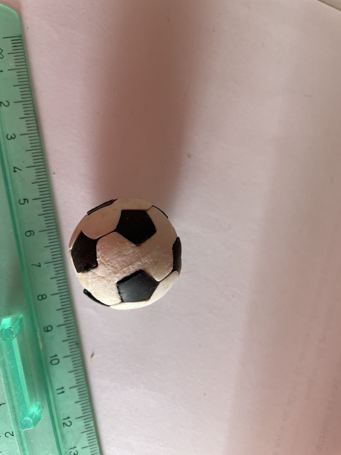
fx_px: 341
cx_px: 170
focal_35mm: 26
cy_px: 228
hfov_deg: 53.1
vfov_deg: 67.3
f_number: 1.6
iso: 125
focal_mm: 4.2
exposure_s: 1/121
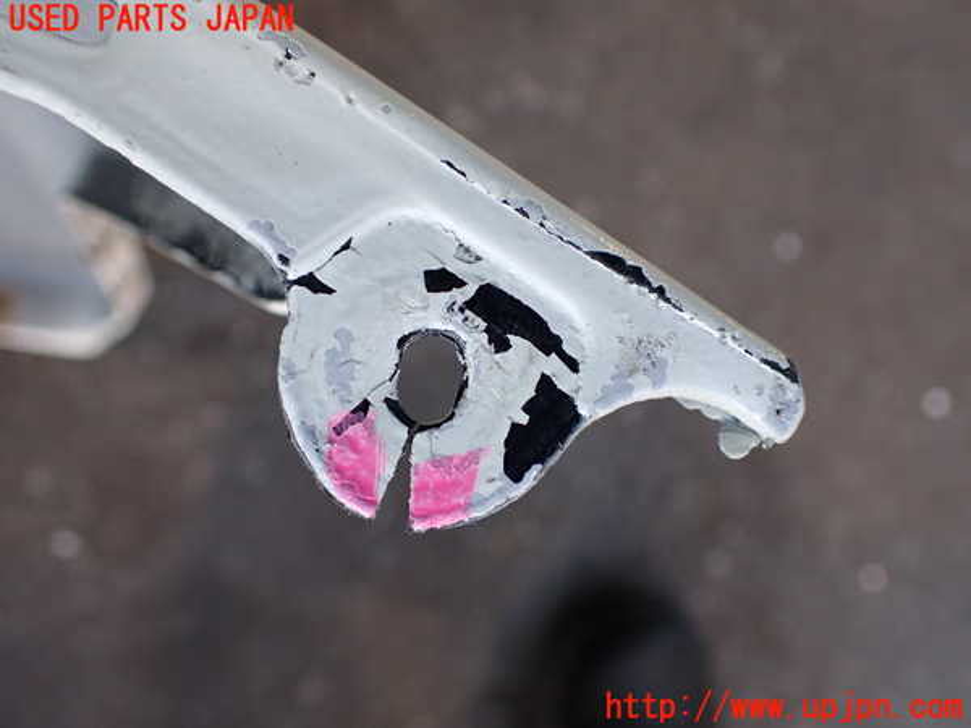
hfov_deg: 60.0
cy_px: 364
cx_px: 486
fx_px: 842
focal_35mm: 30
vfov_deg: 46.8
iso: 250
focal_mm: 5.4
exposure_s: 1/125
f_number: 2.3
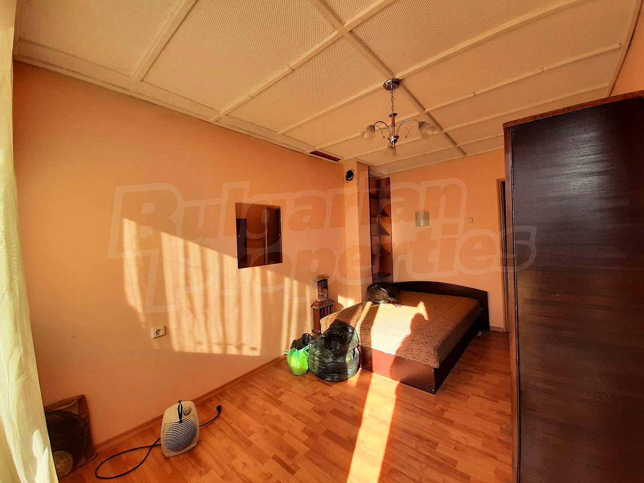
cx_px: 322
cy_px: 242
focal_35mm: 13
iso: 40
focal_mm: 1.42
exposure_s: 1/156
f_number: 2.2
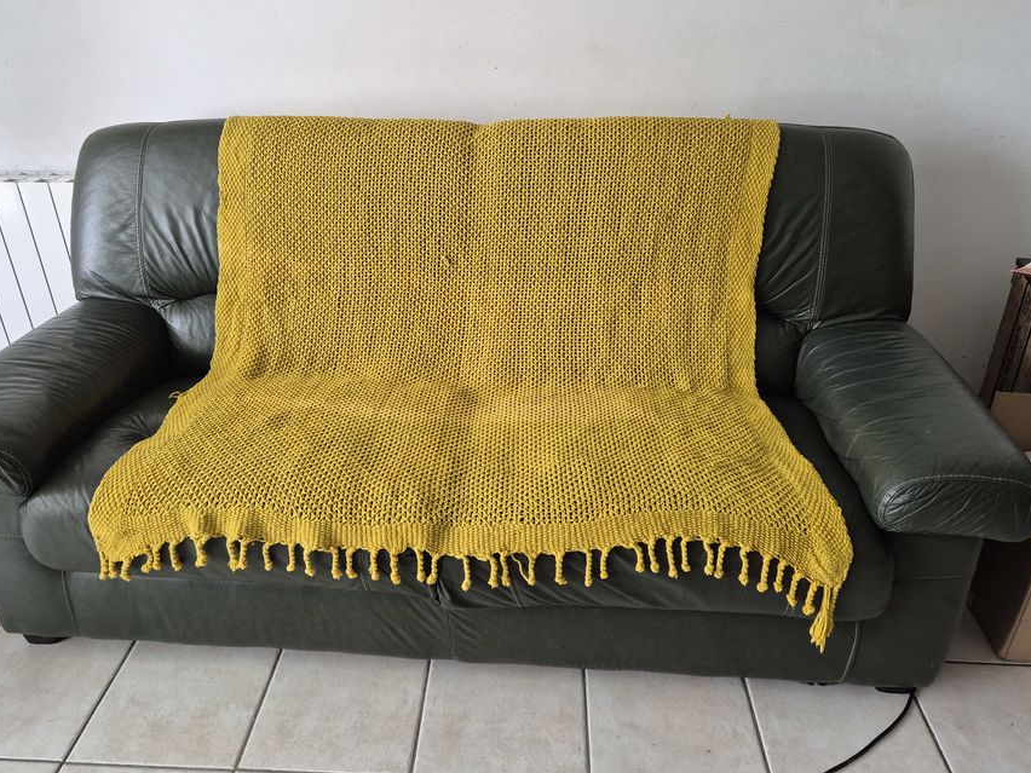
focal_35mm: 27
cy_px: 357
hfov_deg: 65.3
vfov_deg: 51.3
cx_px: 502
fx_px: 804
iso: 400
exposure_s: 1/100
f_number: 1.8
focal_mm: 5.4
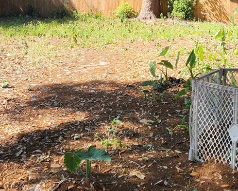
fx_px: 387
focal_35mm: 55
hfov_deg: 33.8
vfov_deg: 27.0
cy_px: 32
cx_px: 159
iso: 20
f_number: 1.8
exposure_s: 1/392
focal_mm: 5.4
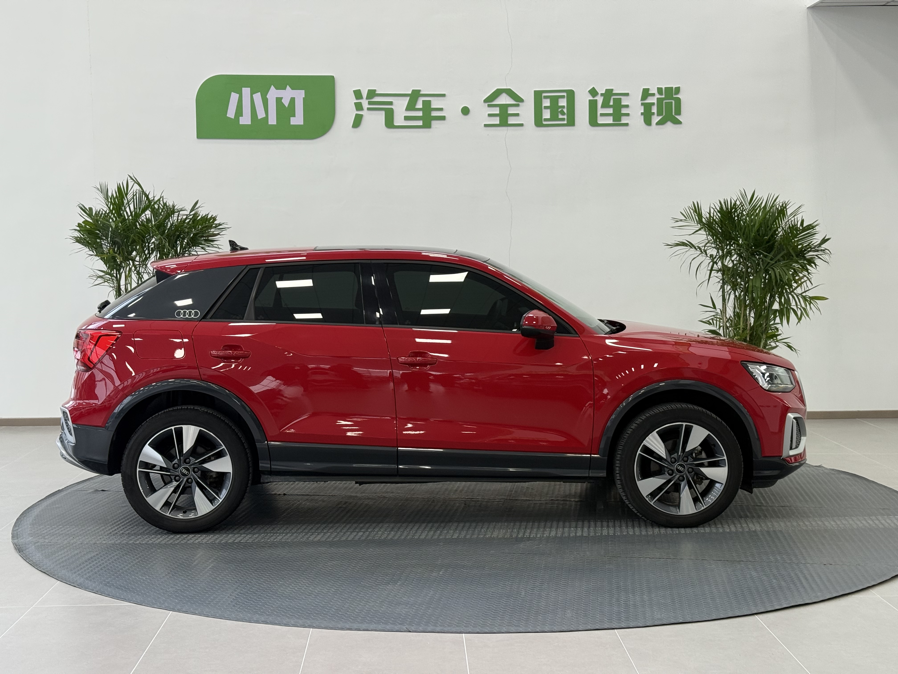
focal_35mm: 48
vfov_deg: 30.3
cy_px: 337
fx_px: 1245
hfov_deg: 39.7
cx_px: 449
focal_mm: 6.76
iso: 100
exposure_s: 1/93
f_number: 1.78
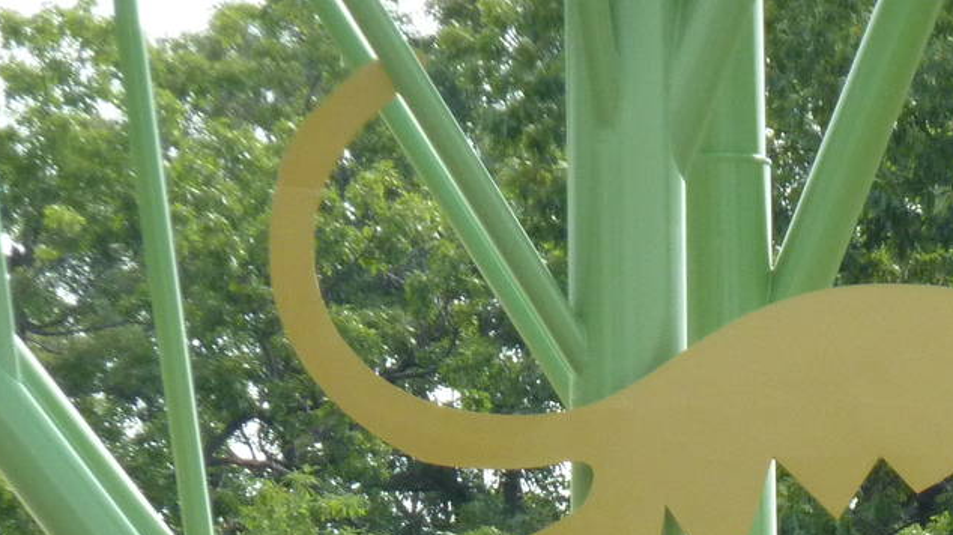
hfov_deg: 4.6
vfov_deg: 2.6
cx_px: 1042
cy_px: 866
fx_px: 11745
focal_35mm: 465
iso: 250
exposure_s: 1/500
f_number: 4.5
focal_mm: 27.8
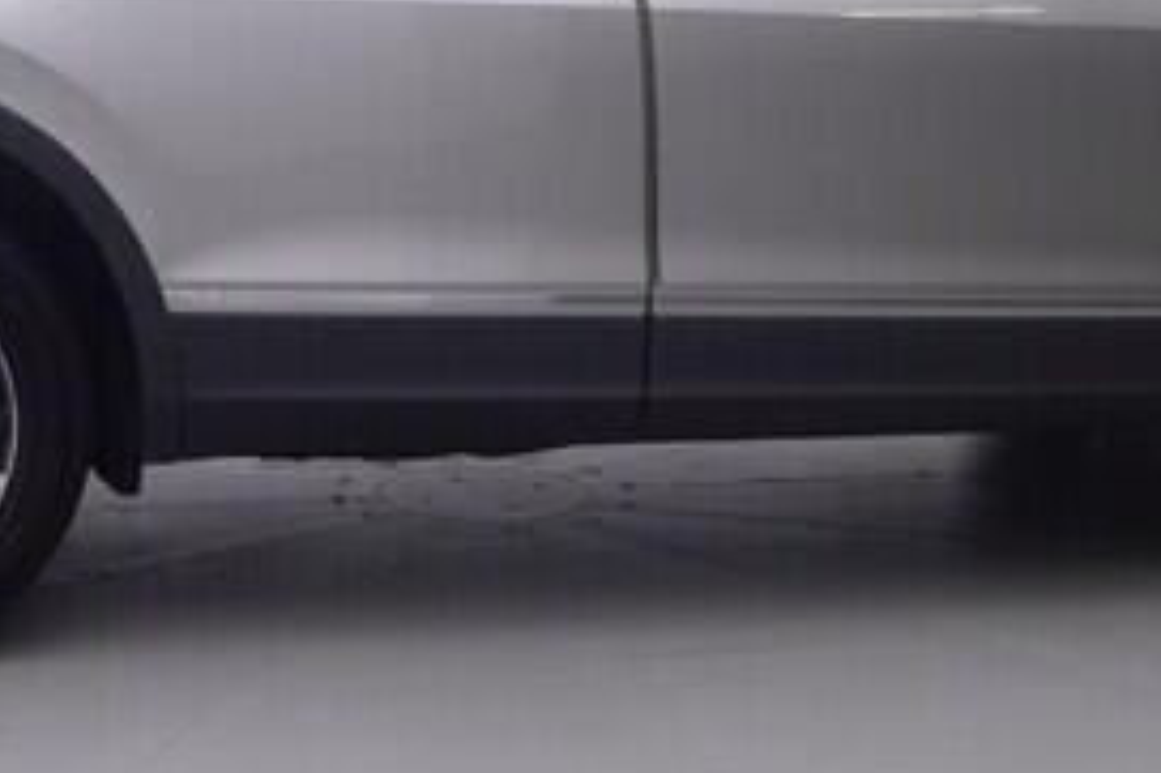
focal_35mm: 85
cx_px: 295
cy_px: 132
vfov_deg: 15.9
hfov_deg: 23.7
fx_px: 2736
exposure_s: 1/80
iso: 200
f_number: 5
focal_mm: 15
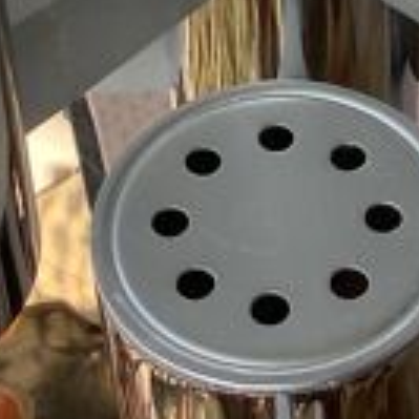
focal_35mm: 124
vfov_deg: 13.0
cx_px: 239
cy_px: -274
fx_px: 1698
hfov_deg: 14.1
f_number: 2.4
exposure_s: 1/122
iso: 25
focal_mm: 3.3
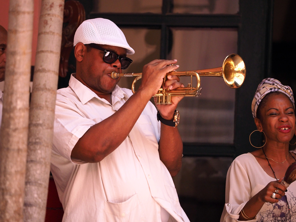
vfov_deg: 5.0
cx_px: 148
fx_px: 2565
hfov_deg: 6.6
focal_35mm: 300
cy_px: 111
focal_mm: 150
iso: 1600
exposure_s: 1/2000
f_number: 2.8
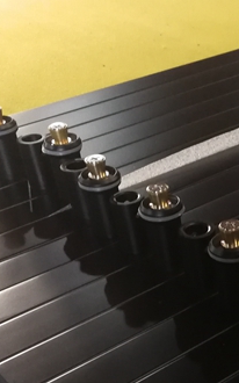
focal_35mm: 65
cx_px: 353
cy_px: 320
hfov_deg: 18.0
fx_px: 678
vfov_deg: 30.6
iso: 320
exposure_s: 1/25
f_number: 2.2
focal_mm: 3.95
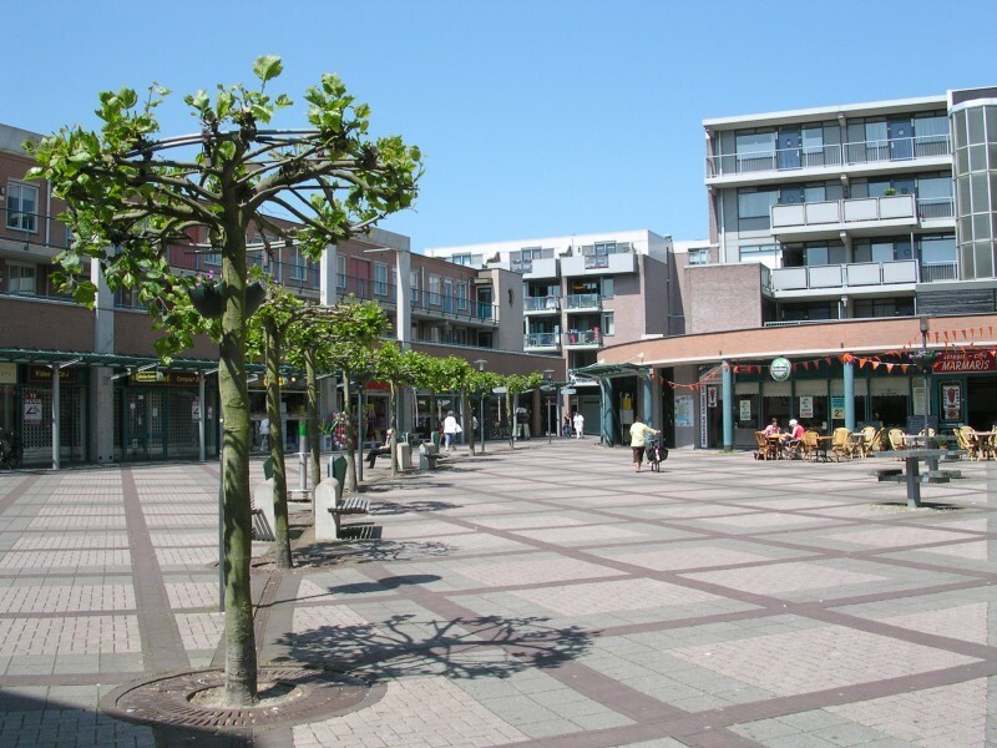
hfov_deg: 50.1
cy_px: 374
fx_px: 1066
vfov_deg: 38.7
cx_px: 498
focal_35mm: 37
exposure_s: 1/362
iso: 100
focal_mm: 5.6
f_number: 4.5
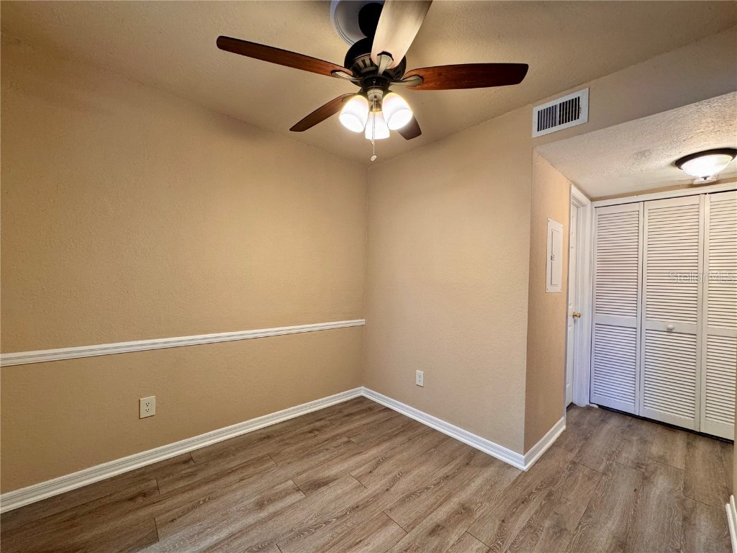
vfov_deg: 85.7
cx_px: 368
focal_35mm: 14
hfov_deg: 102.1
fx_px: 298
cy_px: 276
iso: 200
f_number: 2.2
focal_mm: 2.22
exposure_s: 1/60
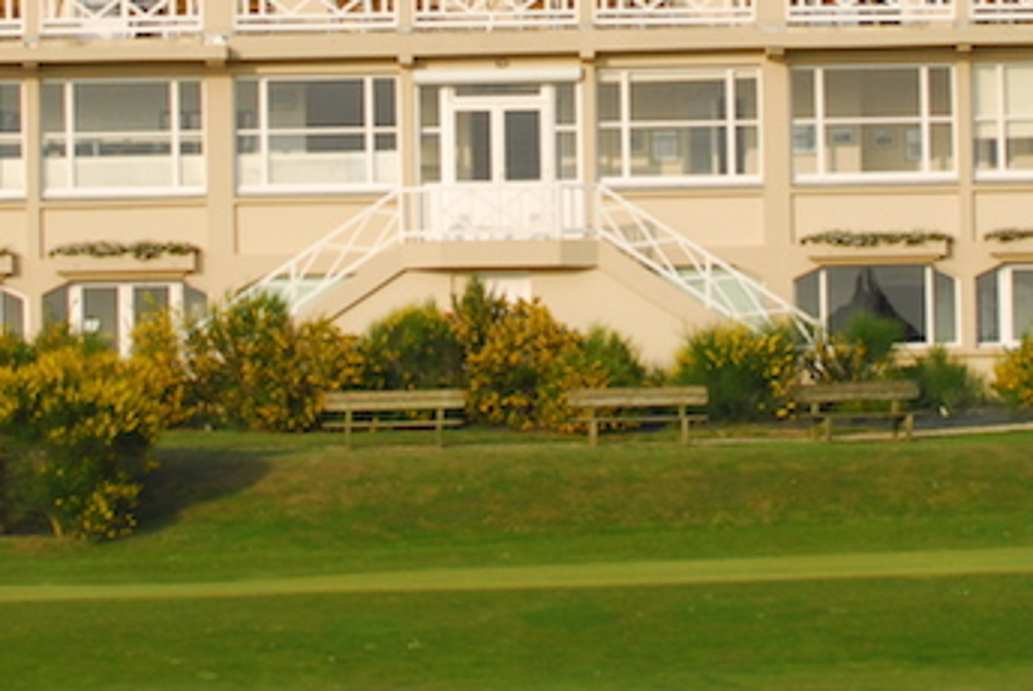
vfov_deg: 5.0
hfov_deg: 7.5
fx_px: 7897
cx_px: 619
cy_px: -12
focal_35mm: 275
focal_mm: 70
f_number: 10
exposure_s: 1/400
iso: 400
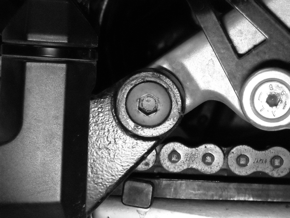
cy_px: 109
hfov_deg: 18.7
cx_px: 145
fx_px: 880
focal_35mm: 105
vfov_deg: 14.1
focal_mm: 17.1
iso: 800
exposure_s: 1/109
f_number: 4.7
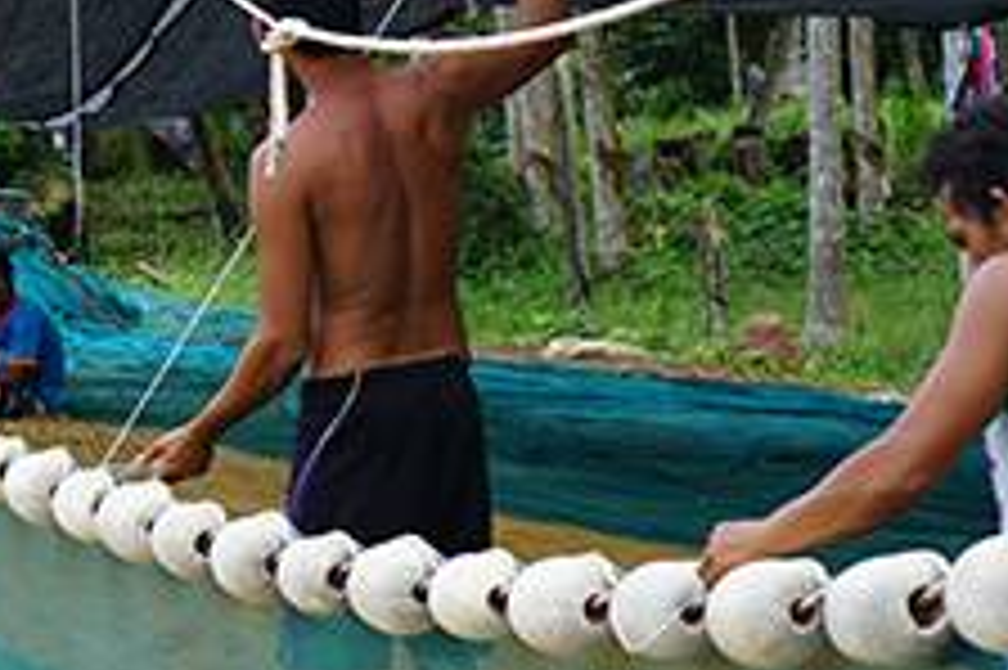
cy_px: 124
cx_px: 36
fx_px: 4728
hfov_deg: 12.1
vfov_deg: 8.1
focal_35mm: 169
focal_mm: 61
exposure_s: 1/100
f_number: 7.1
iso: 100
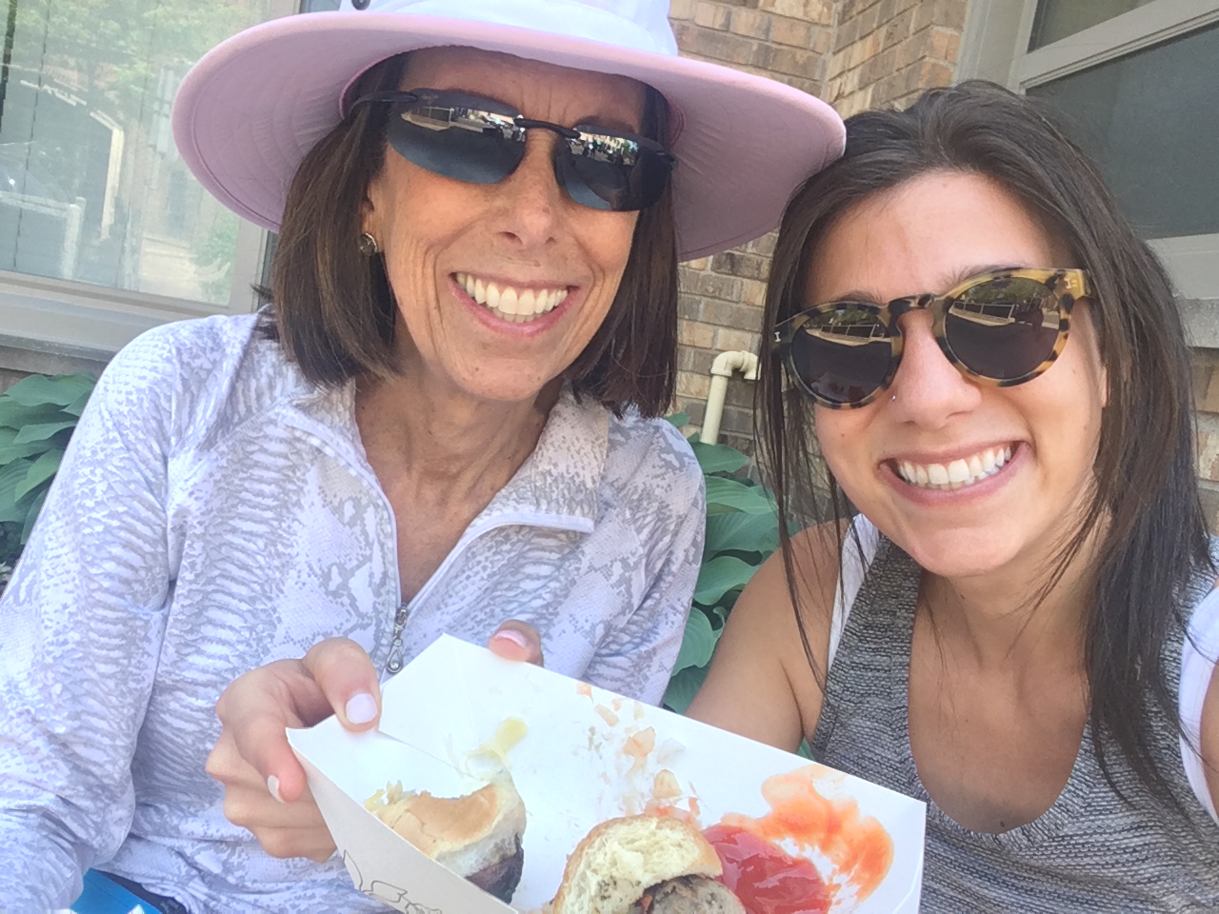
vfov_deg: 45.4
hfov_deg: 58.4
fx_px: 1092
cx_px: 610
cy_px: 457
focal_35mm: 31
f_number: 2.4
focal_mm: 2.15
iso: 50
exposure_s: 1/120
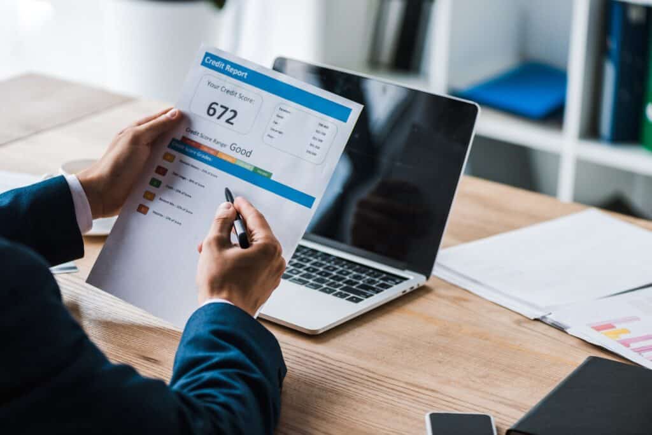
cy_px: 218
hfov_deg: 19.5
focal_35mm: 105
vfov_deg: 13.0
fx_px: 1902
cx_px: 326
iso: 250
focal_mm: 105
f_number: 4
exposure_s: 1/200
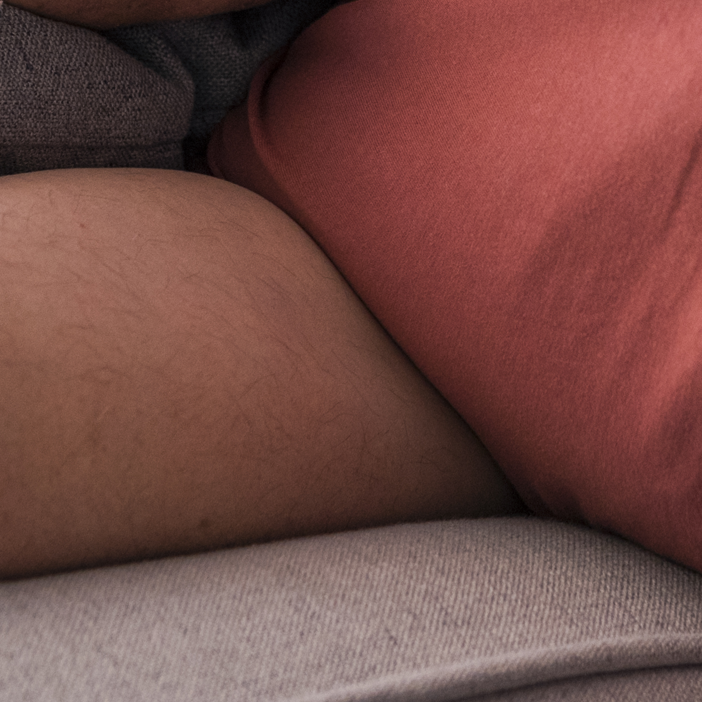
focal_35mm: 180
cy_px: -173
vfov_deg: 9.6
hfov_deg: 9.7
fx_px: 4130
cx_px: 607
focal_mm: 35
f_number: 2.8
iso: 400
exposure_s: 1/125
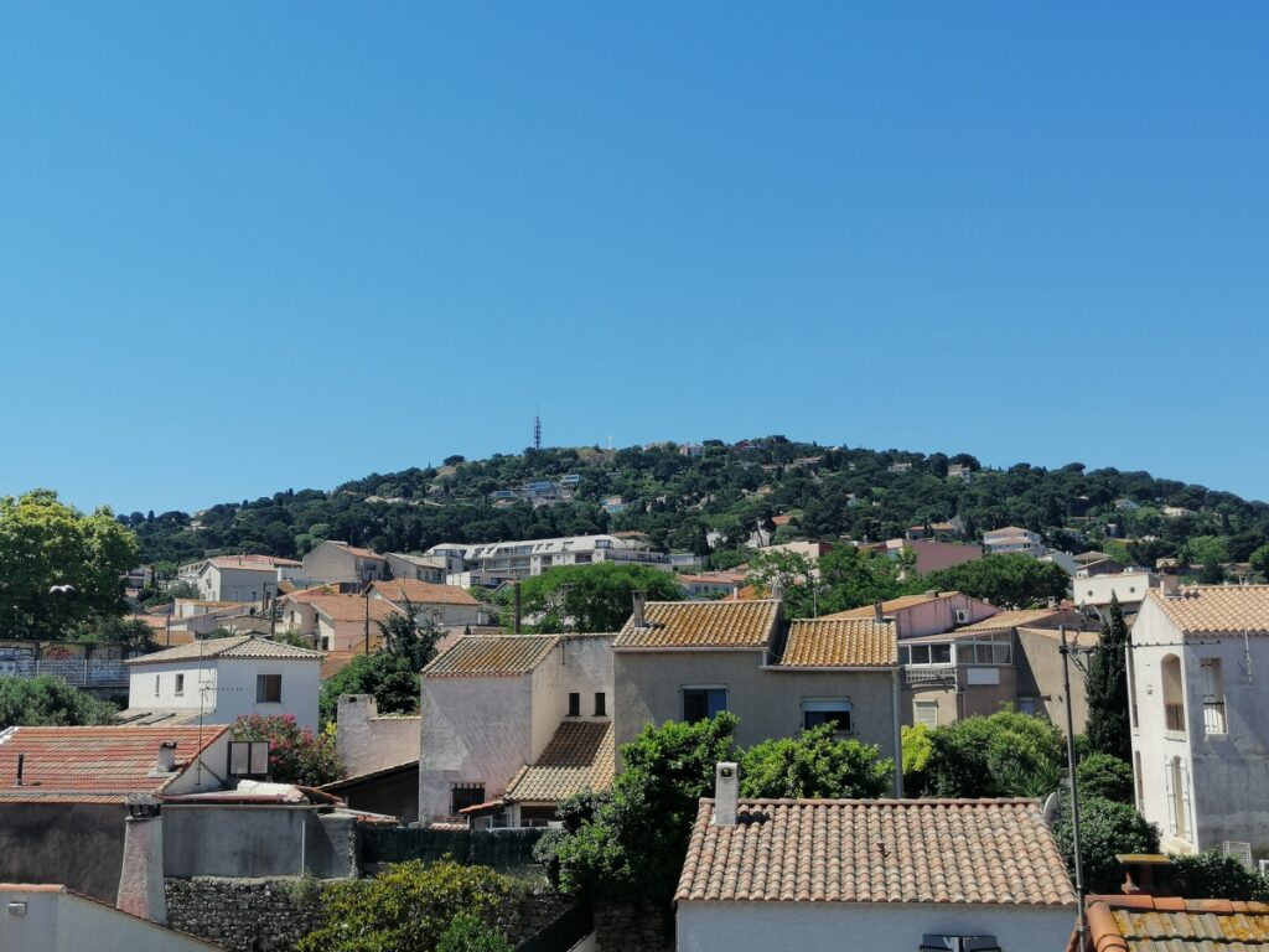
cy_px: 476
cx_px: 634
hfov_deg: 51.4
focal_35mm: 36
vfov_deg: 39.7
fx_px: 1320
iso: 50
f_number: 1.8
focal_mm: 3.95
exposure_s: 1/1880
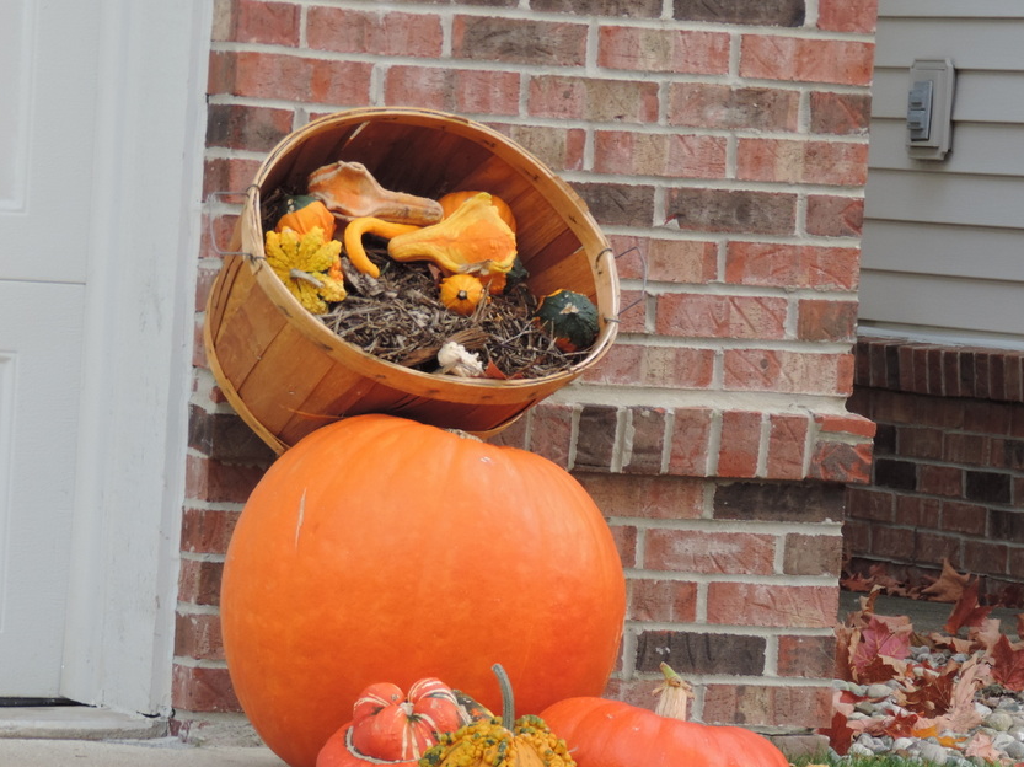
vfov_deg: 6.0
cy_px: 393
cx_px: 581
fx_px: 7274
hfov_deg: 8.1
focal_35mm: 246
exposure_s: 1/125
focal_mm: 35.6
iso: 200
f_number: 4.6
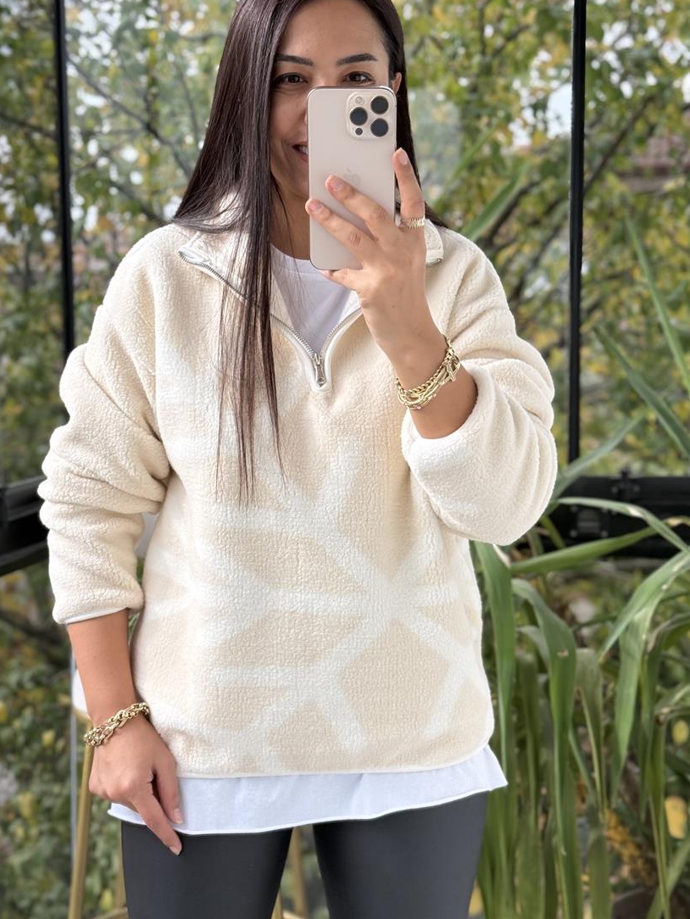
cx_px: 340
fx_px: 1567
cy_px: 466
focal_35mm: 59
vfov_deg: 32.7
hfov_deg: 24.8
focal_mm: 6.76
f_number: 1.78
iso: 80
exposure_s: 1/458
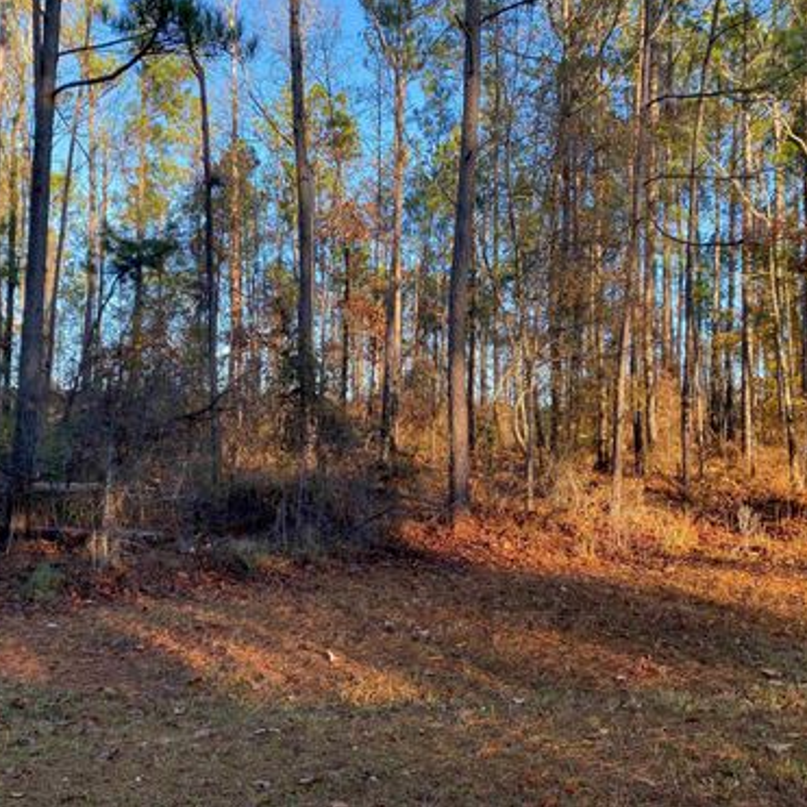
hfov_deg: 52.3
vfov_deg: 52.5
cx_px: 337
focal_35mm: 31
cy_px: 401
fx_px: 818
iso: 32
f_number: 1.8
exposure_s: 1/160
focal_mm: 4.25
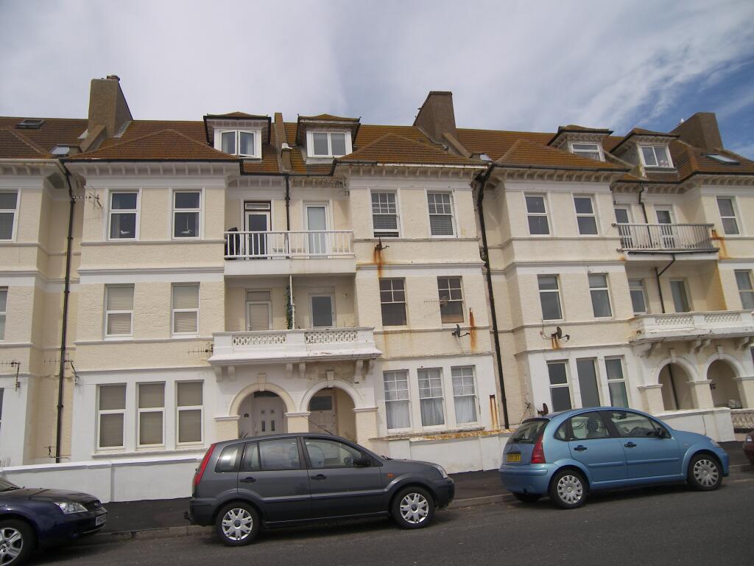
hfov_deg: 69.4
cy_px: 283
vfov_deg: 54.9
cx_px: 377
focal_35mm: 25
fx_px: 545
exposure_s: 1/1250
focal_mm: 5.3
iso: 50
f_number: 2.8
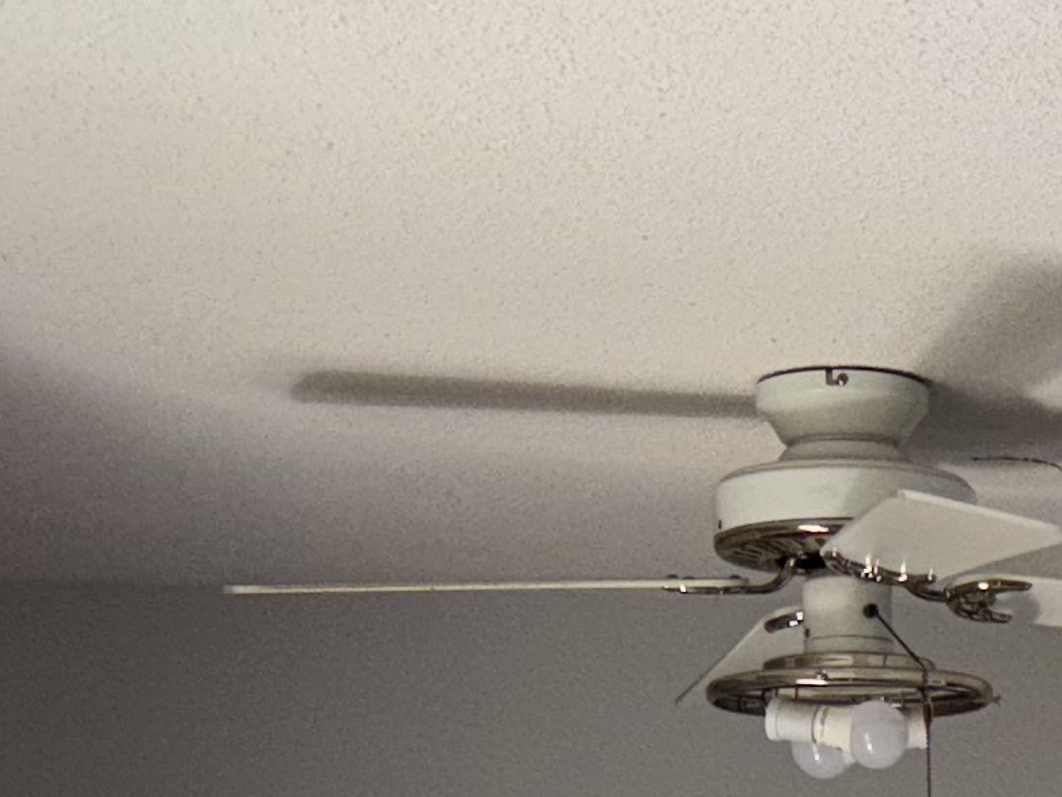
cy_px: 1753
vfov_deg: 10.0
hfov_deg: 14.3
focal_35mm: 134
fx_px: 4112
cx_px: 1259
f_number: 1.6
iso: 32
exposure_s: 1/1048
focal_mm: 5.96
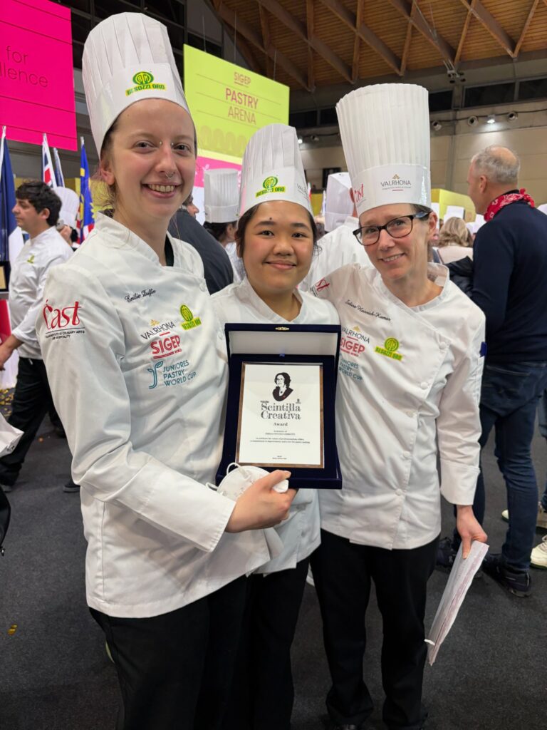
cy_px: 365
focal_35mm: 26
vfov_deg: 67.3
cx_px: 274
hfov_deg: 53.1
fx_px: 548
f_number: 1.6
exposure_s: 1/100
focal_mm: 5.96
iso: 125
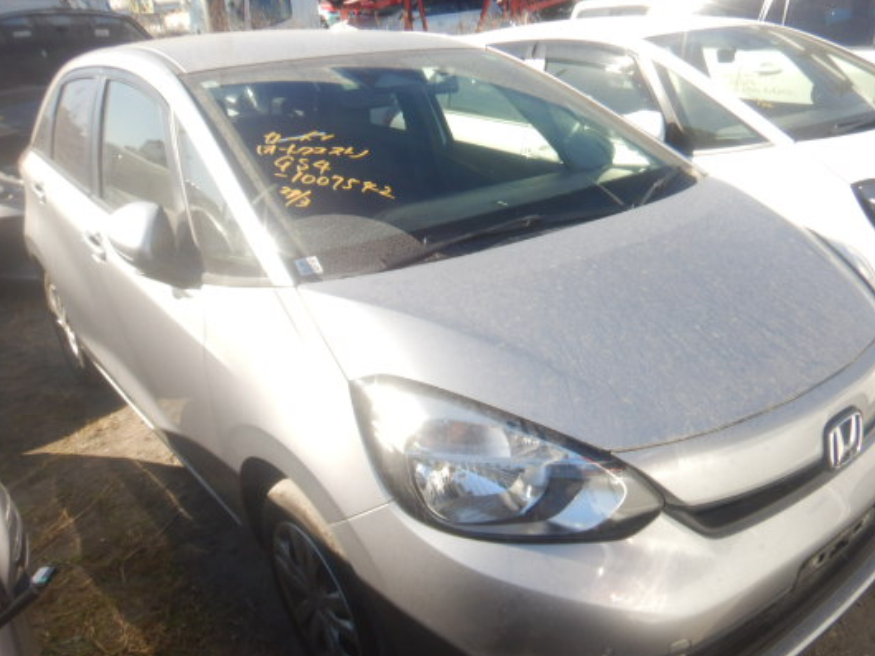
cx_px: 480
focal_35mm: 29
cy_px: 375
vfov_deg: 48.0
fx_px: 733
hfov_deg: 61.6
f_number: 2.8
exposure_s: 1/250
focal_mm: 4.3
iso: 125
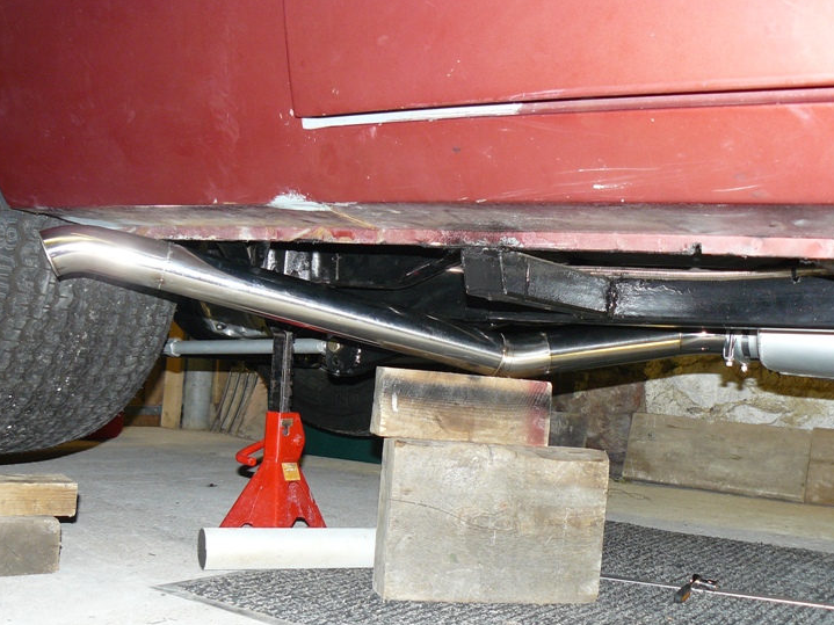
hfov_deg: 46.8
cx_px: 414
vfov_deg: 35.9
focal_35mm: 40
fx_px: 964
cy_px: 345
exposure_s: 1/30
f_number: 2.8
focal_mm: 6
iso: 160
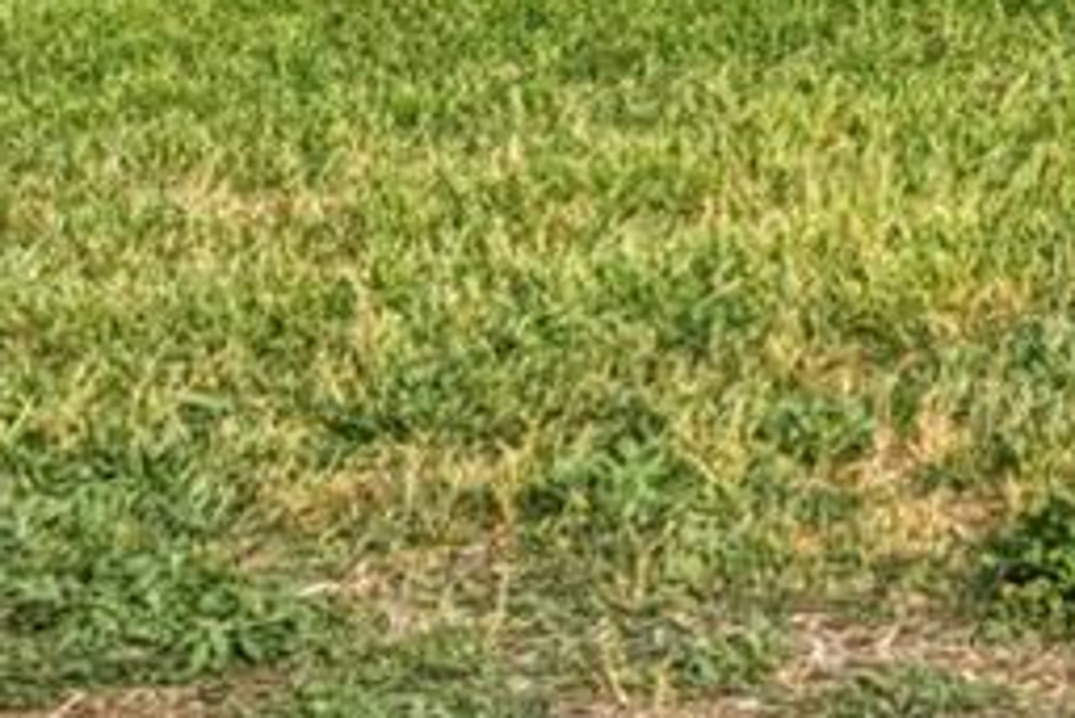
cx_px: 2809
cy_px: -1213
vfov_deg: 6.9
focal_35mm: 184
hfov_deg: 9.6
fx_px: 5497
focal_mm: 23
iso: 100
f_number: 6.3
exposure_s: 1/640
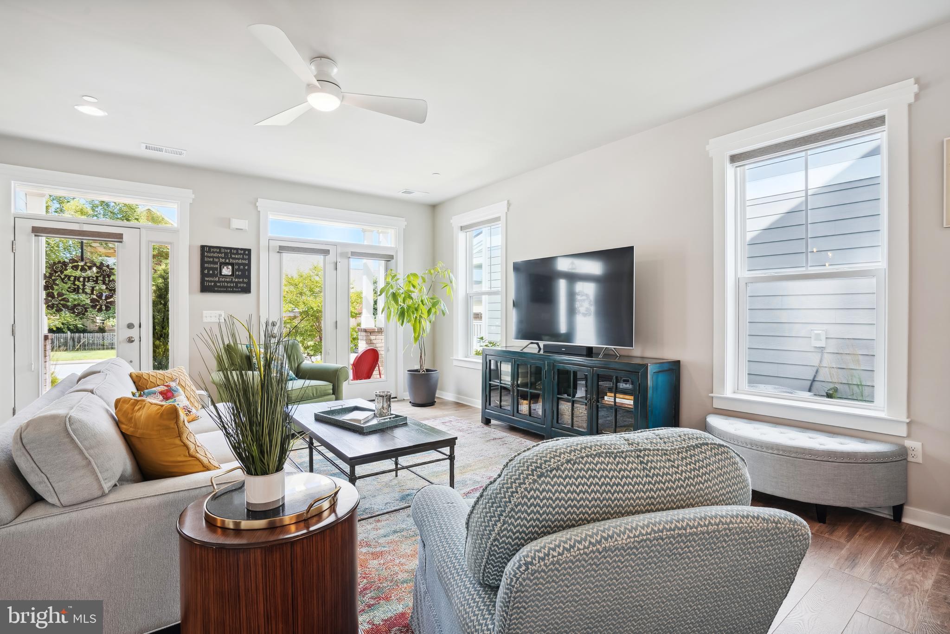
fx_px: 422
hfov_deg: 96.7
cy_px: 317
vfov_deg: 73.8
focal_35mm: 16
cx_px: 475
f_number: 8
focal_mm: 16
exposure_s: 1/6
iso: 100
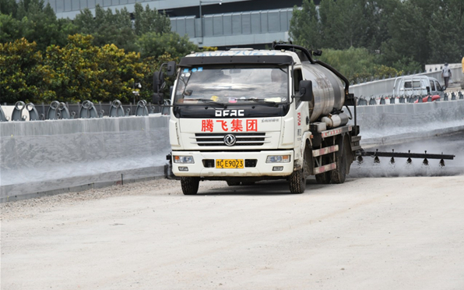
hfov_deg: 10.8
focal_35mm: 195
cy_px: 141
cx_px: 233
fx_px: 2465
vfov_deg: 6.7
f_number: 11
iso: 1600
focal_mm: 190
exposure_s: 1/2000
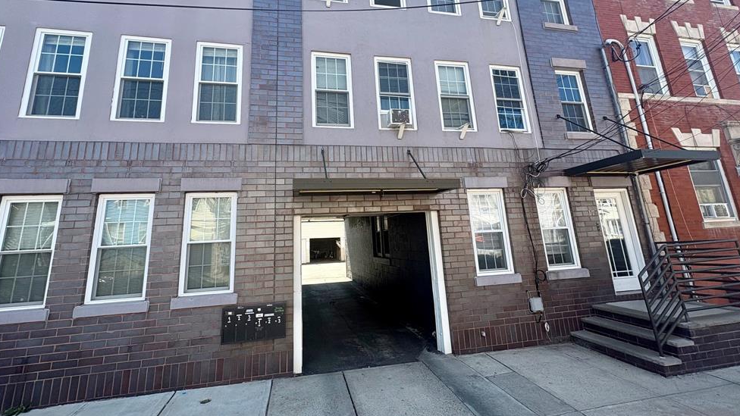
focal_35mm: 16
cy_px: 169
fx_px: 314
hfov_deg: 99.3
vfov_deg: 66.5
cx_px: 357
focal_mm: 2.22
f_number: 2.2
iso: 40
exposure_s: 1/428
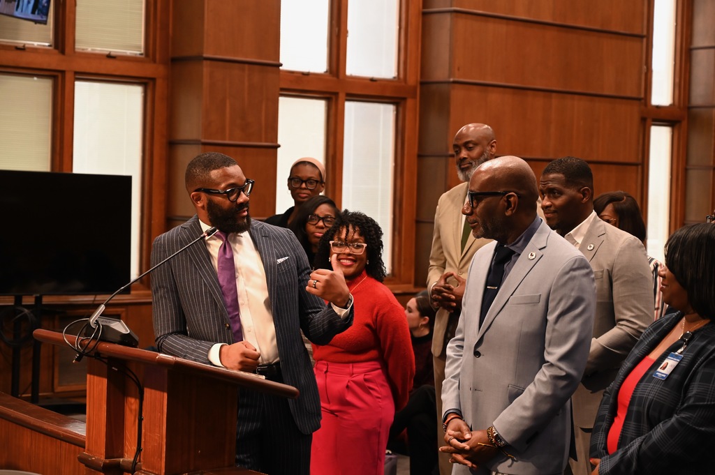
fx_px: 1389
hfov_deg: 28.9
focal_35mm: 70
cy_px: 238
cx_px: 358
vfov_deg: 19.4
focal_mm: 70
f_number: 5
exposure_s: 1/160
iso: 3200
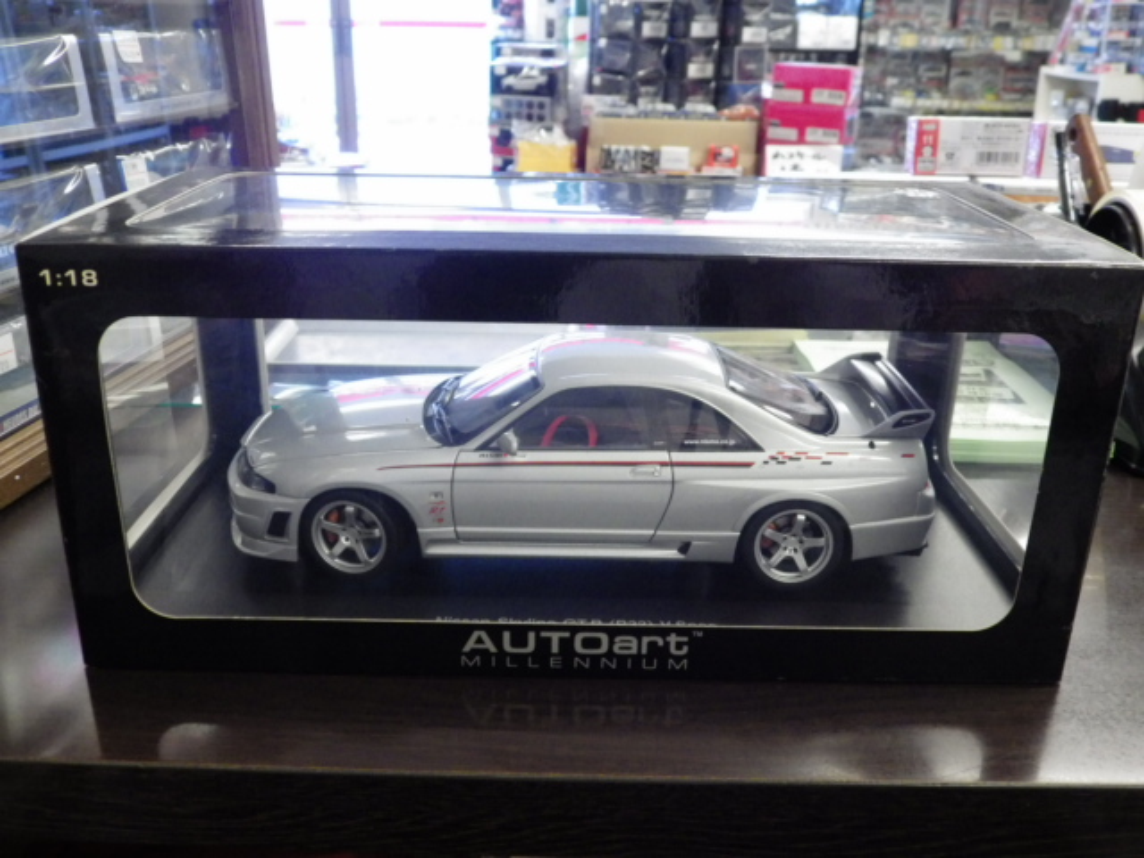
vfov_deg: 41.8
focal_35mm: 34
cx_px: 572
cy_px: 429
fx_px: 1124
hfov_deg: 54.0
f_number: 3.4
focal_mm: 6.2
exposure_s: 1/50
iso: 640
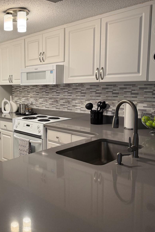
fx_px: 220
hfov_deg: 36.8
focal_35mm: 34
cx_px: 20
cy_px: 116
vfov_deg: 55.8
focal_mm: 6.76
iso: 160
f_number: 1.78
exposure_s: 1/120
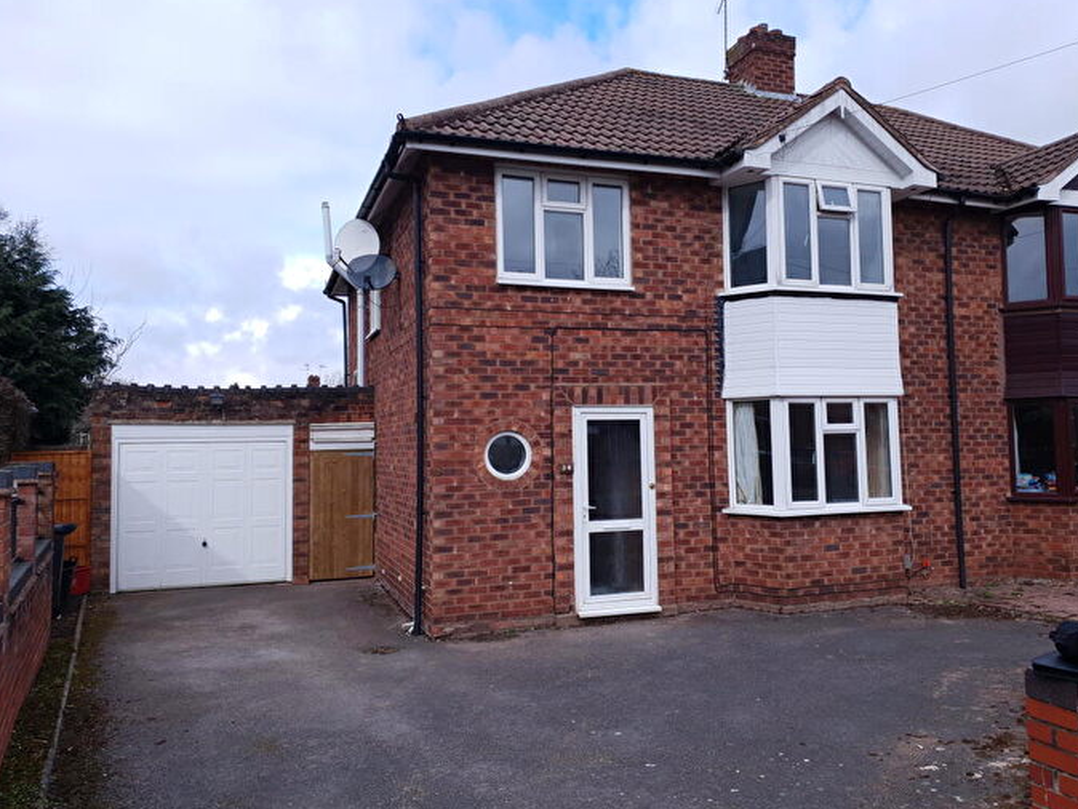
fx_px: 841
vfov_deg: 51.4
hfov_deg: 65.3
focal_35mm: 27
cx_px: 547
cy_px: 397
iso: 50
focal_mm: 4.3
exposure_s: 1/1776
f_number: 1.5
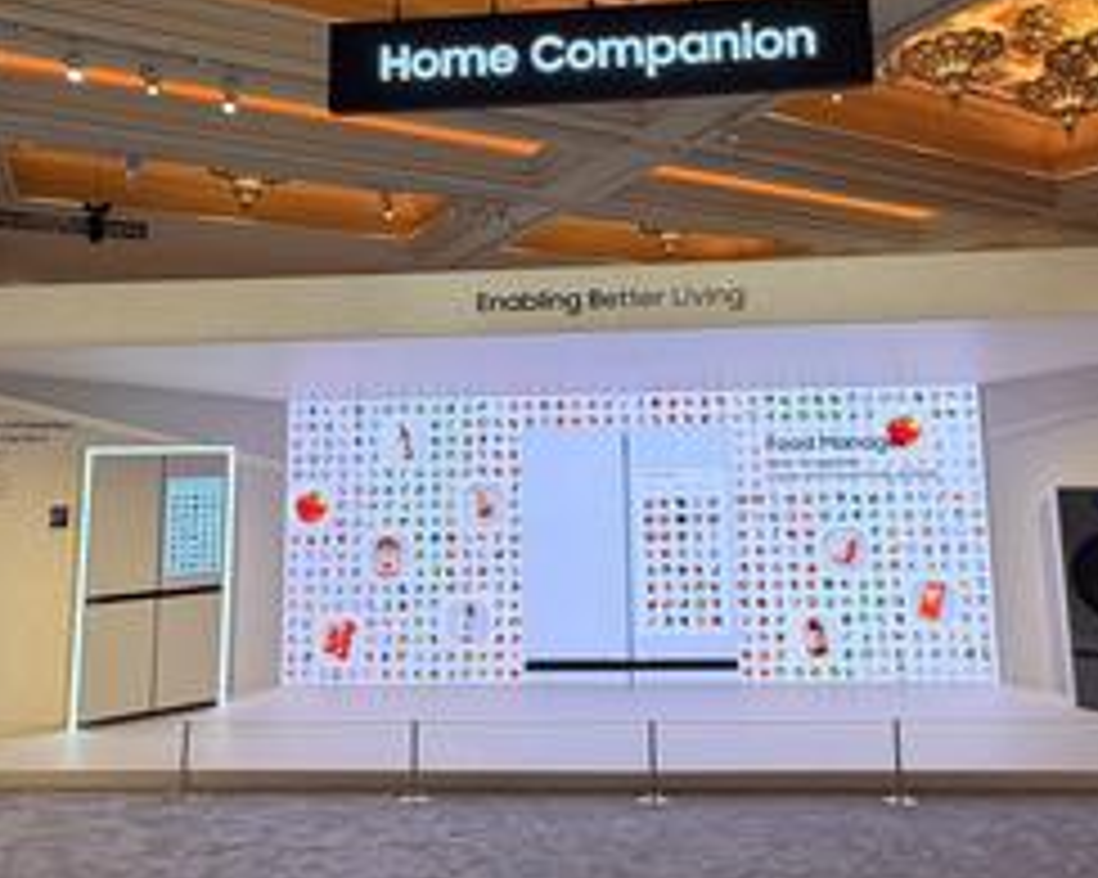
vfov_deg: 51.0
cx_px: 603
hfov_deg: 62.1
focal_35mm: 28
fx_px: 910
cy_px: 326
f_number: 2.2
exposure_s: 1/121
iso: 125
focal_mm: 2.22
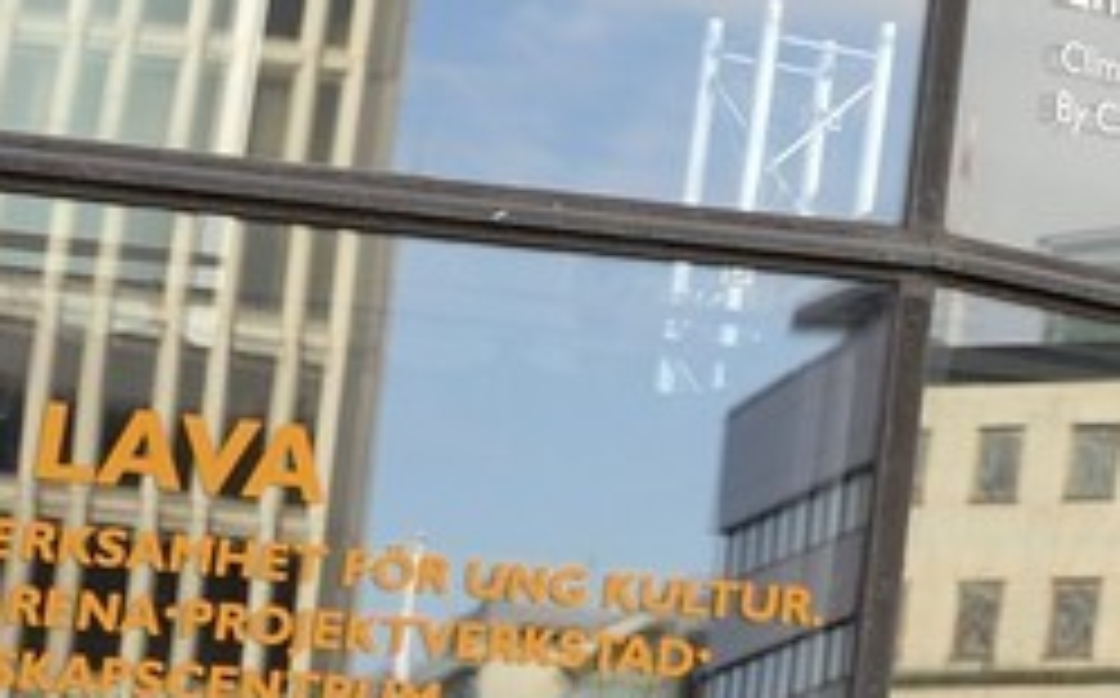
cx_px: 2298
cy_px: -1166
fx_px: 5793
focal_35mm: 190
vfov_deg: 6.4
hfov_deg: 10.1
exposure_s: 1/320
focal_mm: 29
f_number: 4
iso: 200
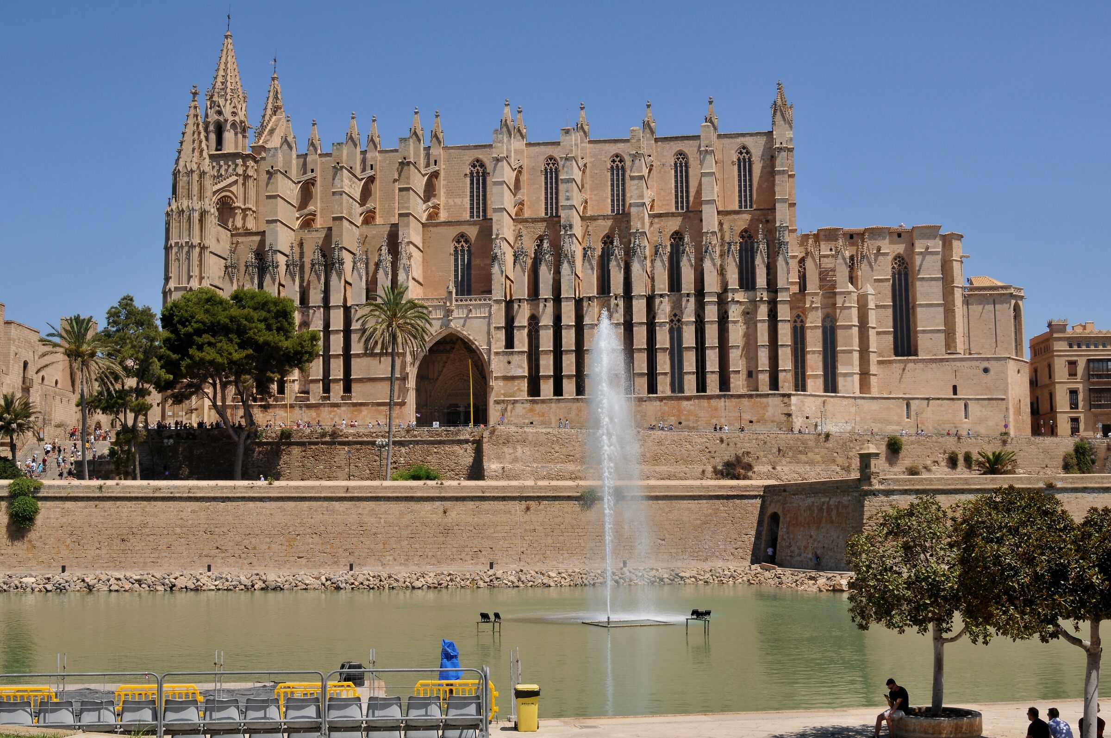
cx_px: 556
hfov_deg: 46.4
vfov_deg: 31.8
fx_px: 1295
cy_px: 369
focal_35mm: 42
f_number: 11
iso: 200
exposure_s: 1/320
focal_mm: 28
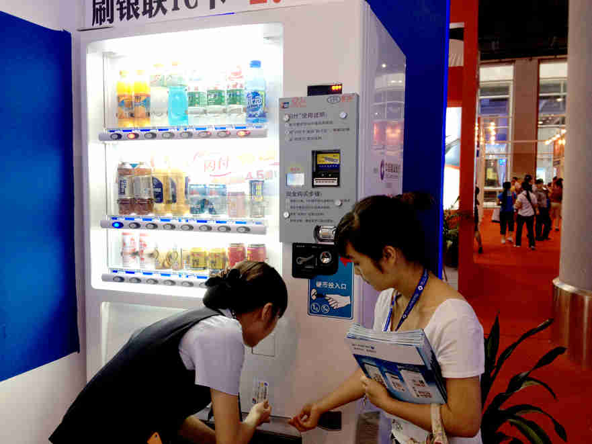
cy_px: 222
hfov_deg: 52.6
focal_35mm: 35
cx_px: 296
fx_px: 599
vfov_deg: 40.7
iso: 80
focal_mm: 4.28
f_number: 2.4
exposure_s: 1/40
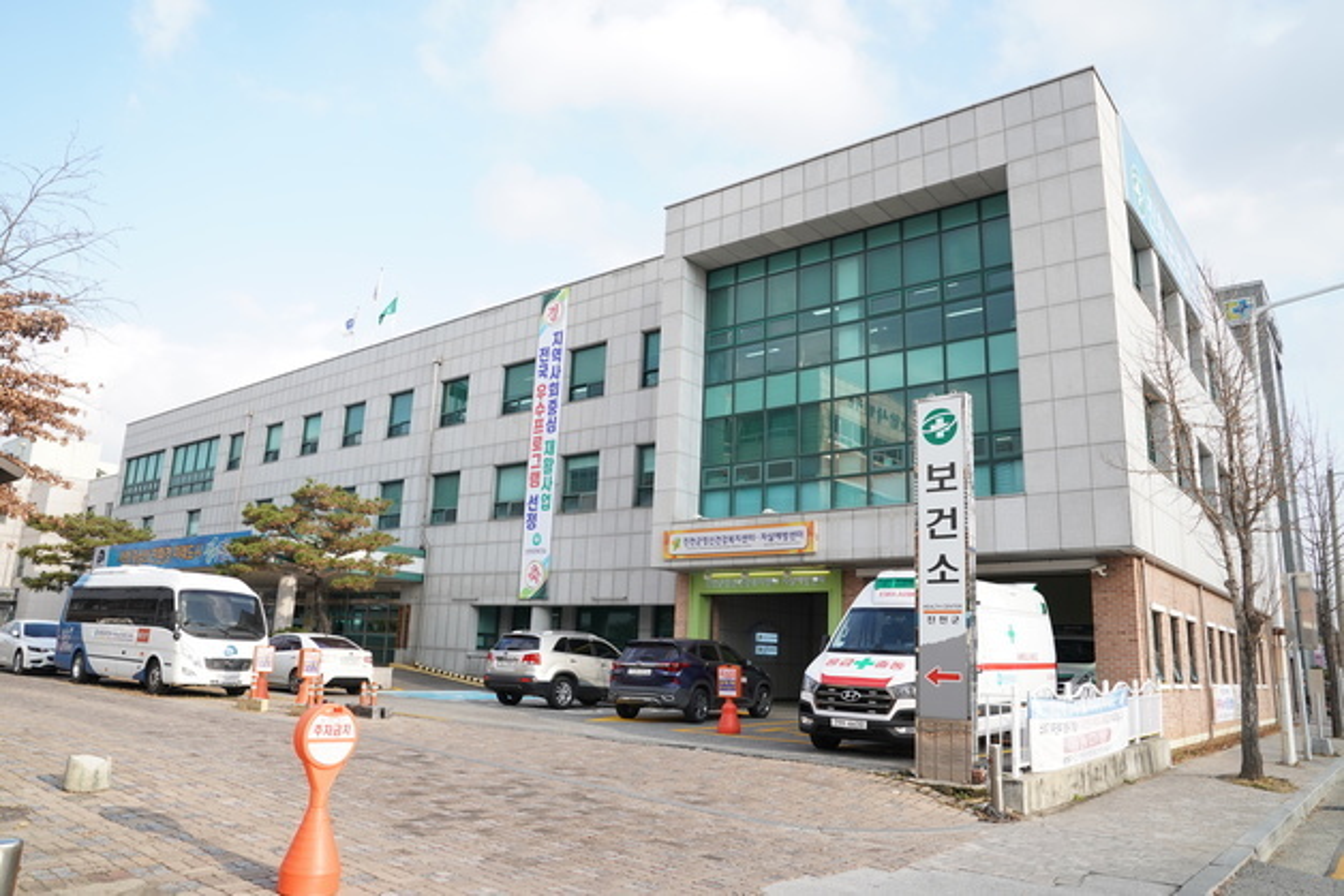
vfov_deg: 53.2
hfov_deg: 73.7
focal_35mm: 24
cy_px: 448
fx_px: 896
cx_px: 672
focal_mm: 24
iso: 250
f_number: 8
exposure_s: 1/160
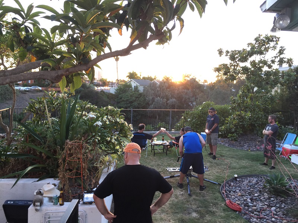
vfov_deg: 48.2
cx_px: 149
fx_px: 250
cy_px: 112
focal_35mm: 29
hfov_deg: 61.7
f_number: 2.2
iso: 40
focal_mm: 4.15
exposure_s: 1/60
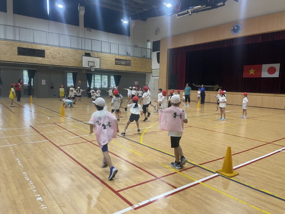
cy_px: 107
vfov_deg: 53.1
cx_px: 142
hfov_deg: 67.3
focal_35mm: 26
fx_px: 214
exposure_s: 1/50
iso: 100
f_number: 1.6
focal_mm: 4.2
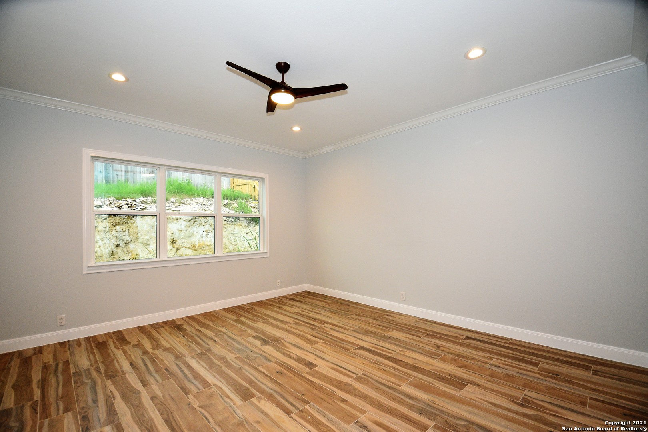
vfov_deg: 77.3
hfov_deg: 100.4
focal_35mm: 15
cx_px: 324
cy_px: 216
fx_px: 270
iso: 800
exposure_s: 1/160
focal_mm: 10
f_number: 4.5
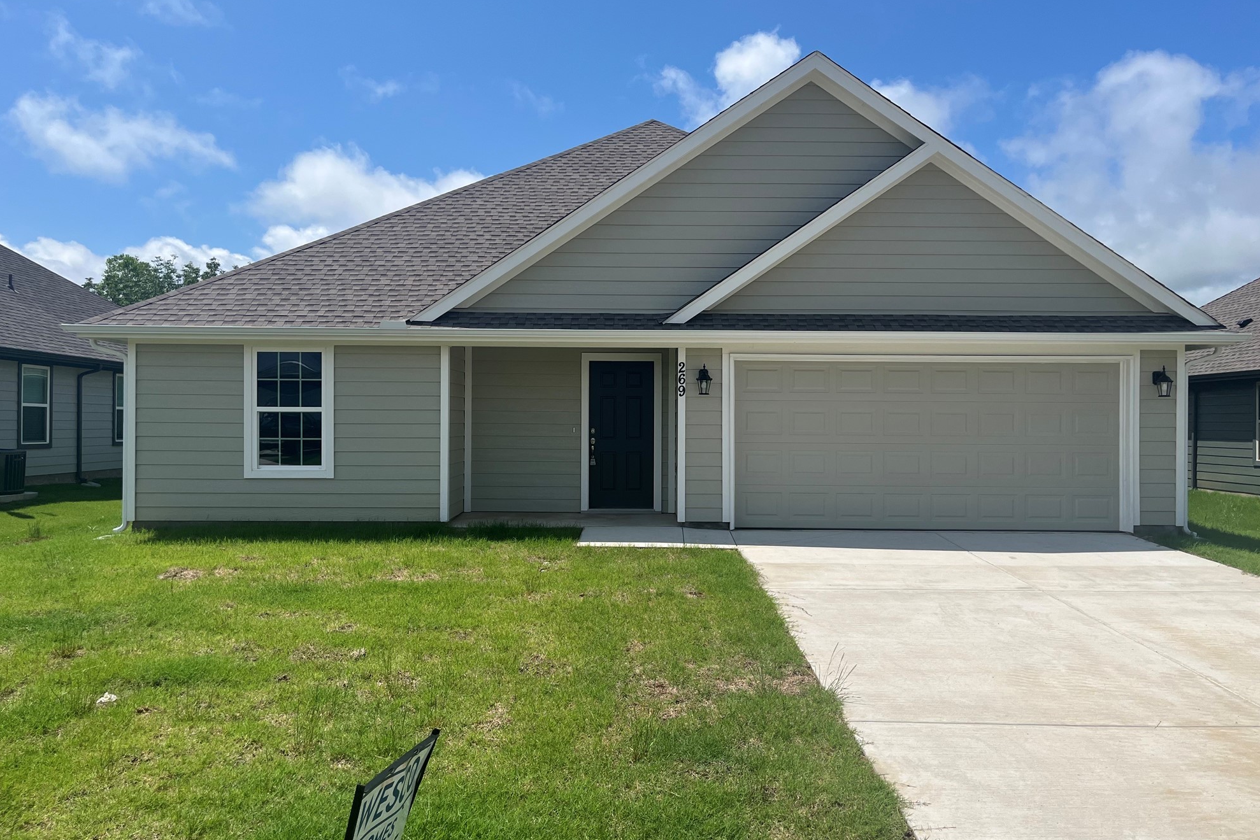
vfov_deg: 46.4
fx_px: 980
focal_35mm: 28
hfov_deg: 65.5
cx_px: 640
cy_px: 420
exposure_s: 1/5848
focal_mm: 5.1
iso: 50
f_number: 1.6
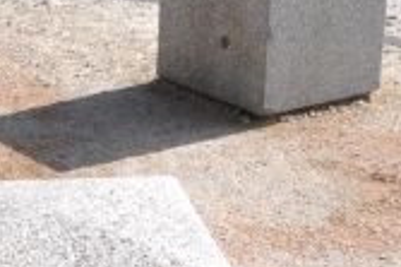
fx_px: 1847
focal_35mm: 166
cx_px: -194
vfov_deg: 8.2
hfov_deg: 11.9
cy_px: 209
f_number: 11
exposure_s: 1/500
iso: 500
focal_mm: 18
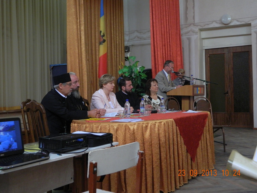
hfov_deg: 40.4
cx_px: 128
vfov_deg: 30.9
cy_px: 96
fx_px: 349
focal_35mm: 47
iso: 400
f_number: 3.6
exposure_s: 1/15
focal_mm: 8.4
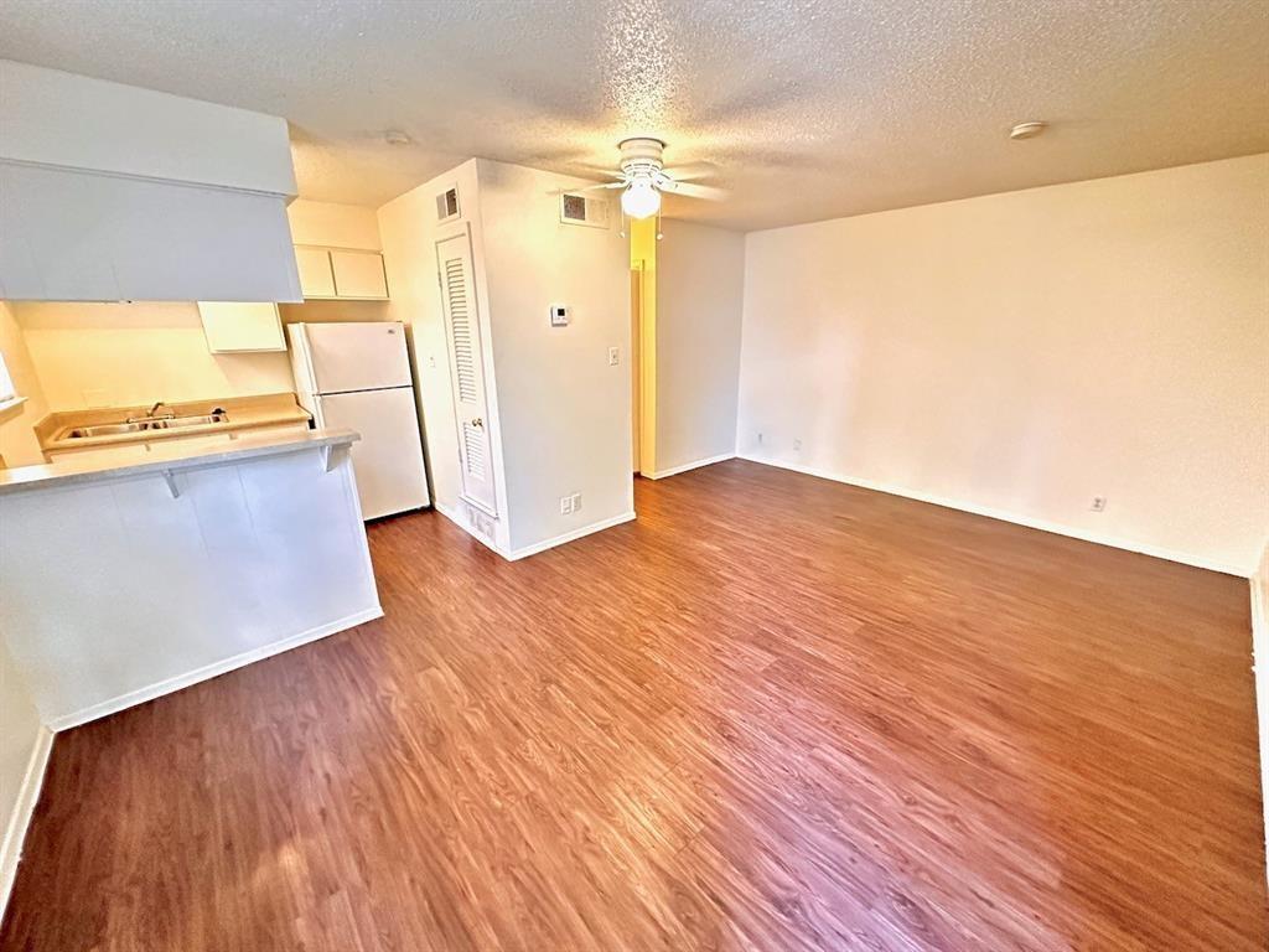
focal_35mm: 14
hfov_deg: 102.1
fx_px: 513
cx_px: 634
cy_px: 476
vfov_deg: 85.7
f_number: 2.2
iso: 1250
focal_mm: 2.22
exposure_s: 1/60
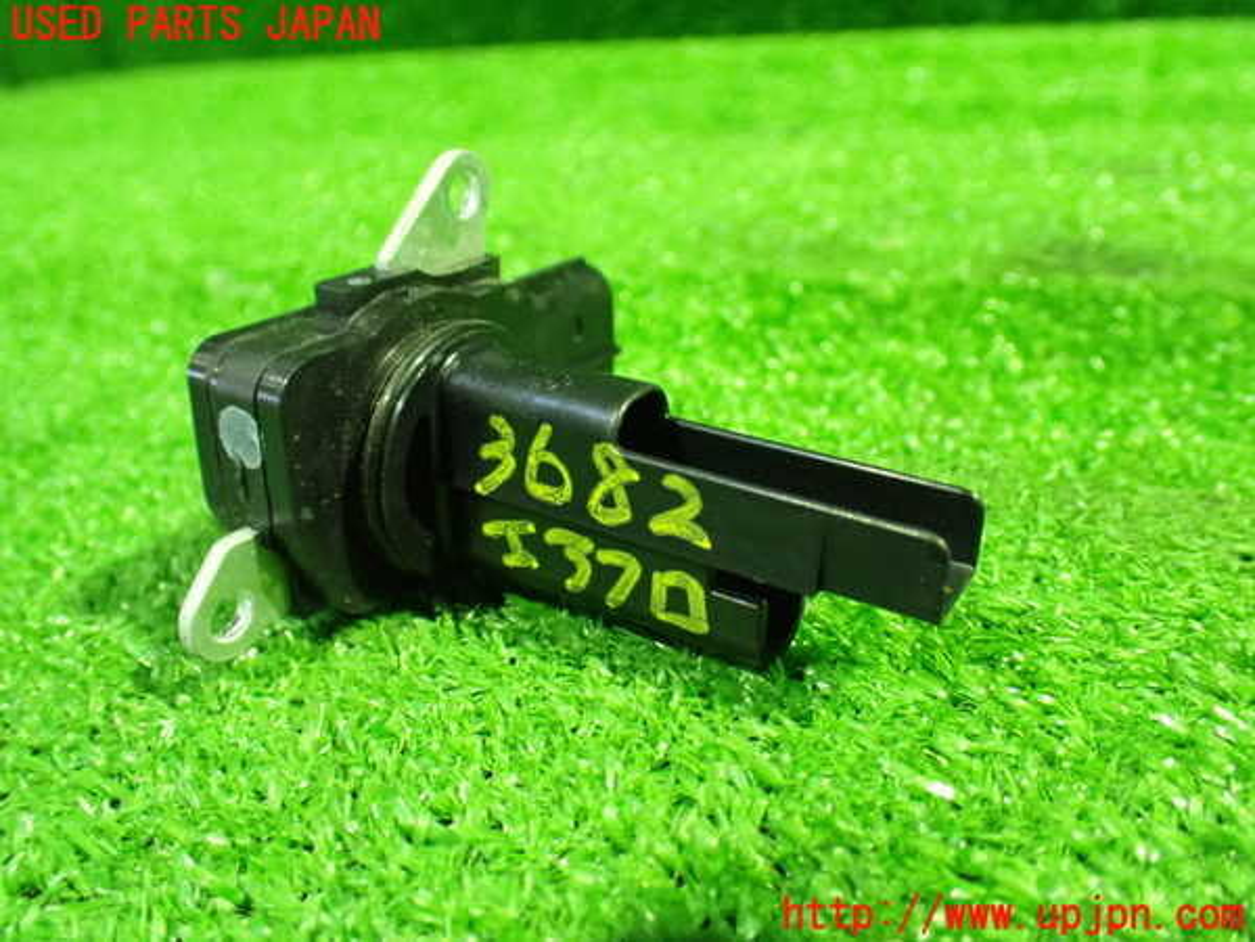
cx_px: 628
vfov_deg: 46.8
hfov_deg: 60.0
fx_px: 1088
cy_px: 471
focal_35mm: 30
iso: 1250
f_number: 2.3
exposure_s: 1/30
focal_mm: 5.4
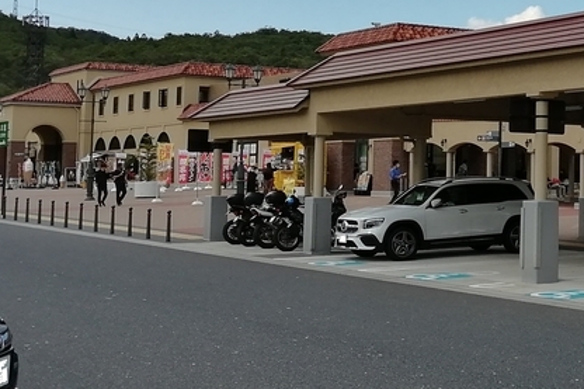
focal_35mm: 78
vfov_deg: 17.3
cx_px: 622
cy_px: 63
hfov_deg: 24.5
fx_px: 1265
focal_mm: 3.46
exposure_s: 1/1143
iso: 50
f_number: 1.8
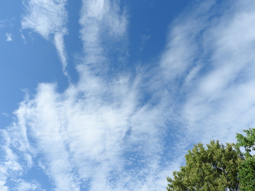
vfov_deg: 56.8
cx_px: 128
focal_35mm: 24
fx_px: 177
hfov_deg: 71.6
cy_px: 96
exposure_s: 1/1600
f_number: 3.8
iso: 100
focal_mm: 4.3
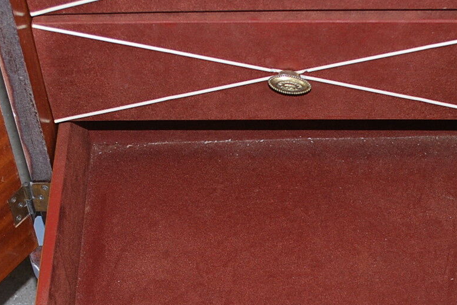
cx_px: 268
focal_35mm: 83
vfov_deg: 16.2
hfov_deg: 24.4
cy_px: 296
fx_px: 1055
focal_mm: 22
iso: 200
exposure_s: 1/60
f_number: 4
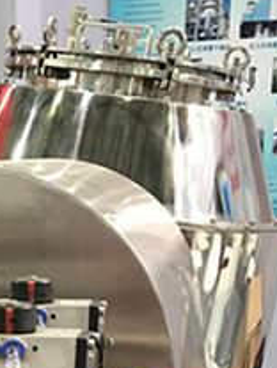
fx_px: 957
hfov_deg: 15.7
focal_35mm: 90
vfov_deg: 20.6
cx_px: -78
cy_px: 418
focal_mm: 3.99
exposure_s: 1/33
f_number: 1.8
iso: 40
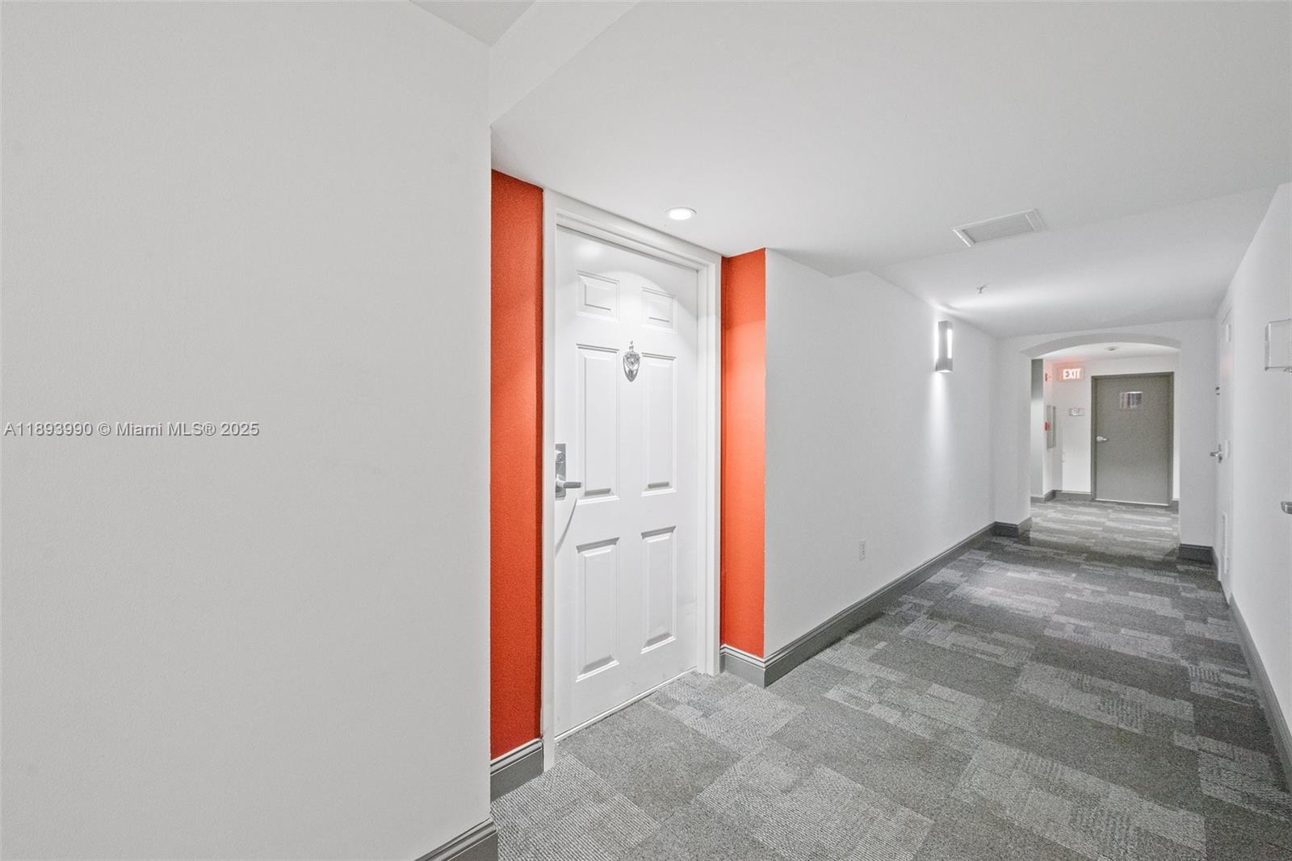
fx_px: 502
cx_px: 646
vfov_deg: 81.2
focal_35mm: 14
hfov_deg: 104.2
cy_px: 430
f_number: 8
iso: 3200
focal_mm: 14
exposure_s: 1/13
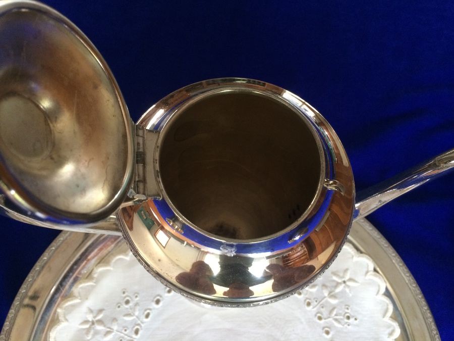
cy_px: 170
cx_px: 227
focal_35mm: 30
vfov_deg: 46.8
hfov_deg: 60.0
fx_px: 393
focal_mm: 4.12
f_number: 2.2
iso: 200
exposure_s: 1/30
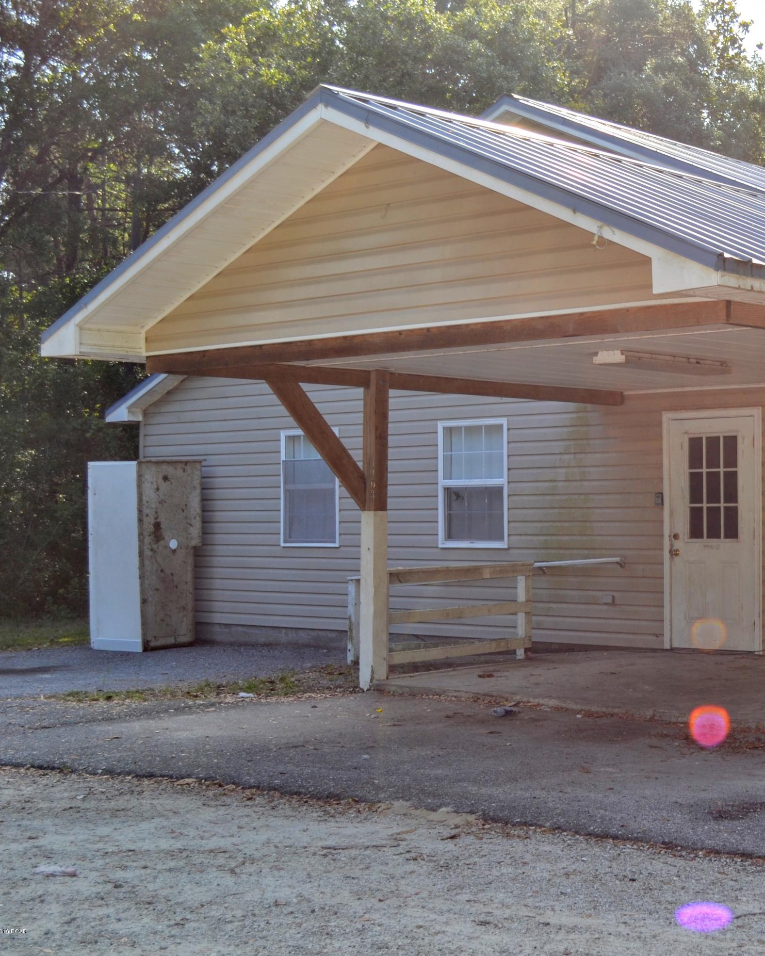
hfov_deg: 24.5
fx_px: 1698
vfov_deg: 31.4
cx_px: 716
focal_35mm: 60
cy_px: 477
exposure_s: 1/200
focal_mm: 28
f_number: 5.6
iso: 100
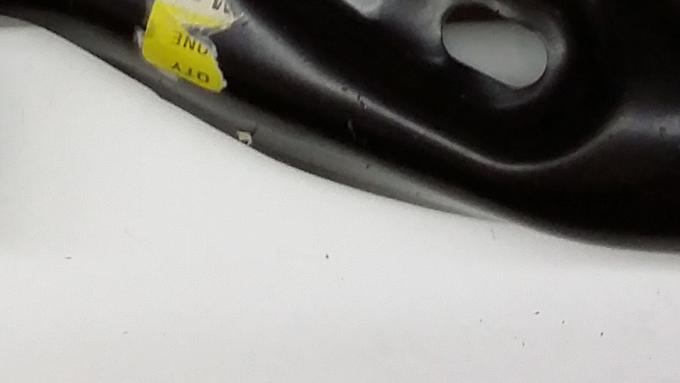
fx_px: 2254
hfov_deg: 17.1
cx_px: 254
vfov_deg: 9.3
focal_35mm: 125
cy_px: -287
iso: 160
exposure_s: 1/17
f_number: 2.4
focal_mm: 3.4
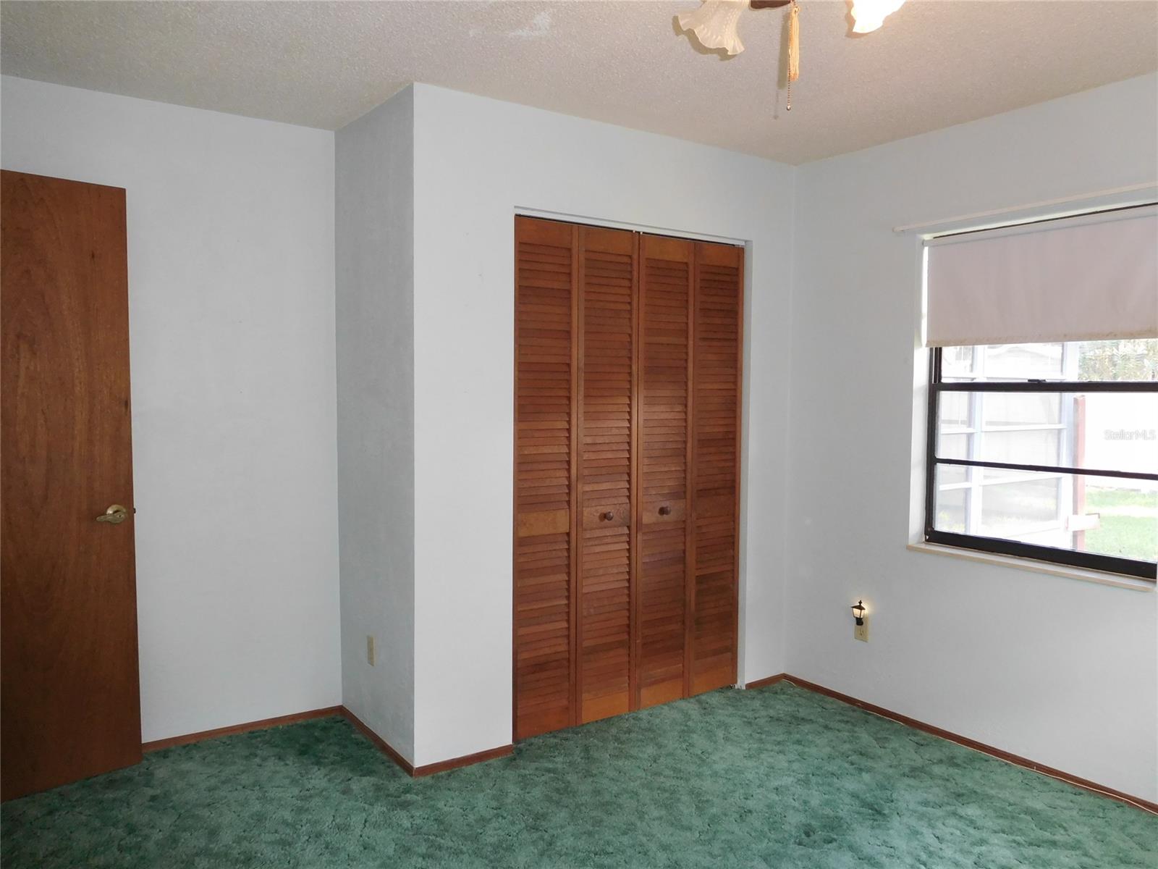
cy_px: 434
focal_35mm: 25
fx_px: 836
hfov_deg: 69.4
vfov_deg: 54.9
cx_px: 579
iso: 320
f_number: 3.4
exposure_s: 1/30
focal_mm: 4.5
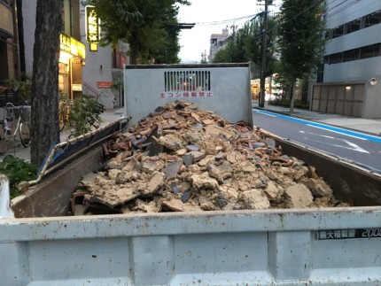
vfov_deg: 48.3
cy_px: 143
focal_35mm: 29
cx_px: 190
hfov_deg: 61.6
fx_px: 319
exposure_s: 1/15
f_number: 2.2
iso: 200
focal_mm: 4.15
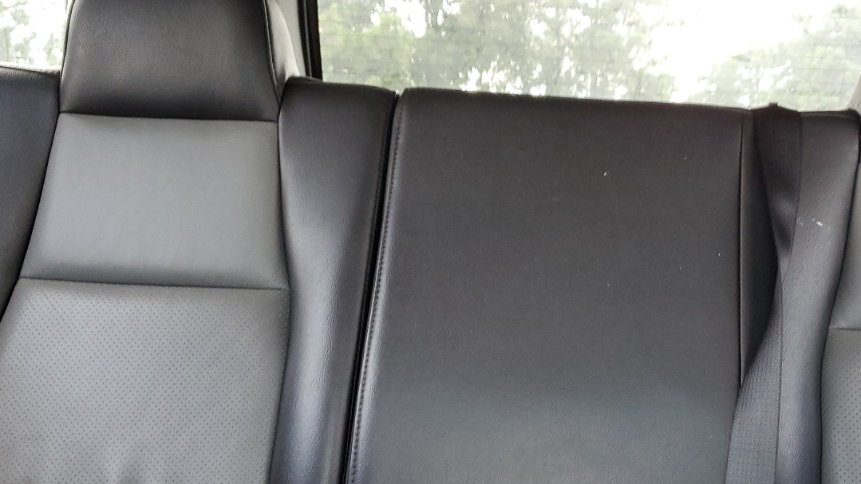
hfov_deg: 47.4
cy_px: 348
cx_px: 587
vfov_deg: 28.0
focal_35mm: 42
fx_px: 959
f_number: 1.5
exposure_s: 1/60.2
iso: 136
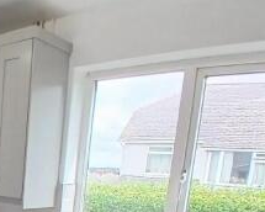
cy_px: 229
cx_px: -13
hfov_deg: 36.1
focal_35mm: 45
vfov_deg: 30.2
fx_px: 353
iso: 80
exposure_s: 1/100
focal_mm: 1.4
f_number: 2.2
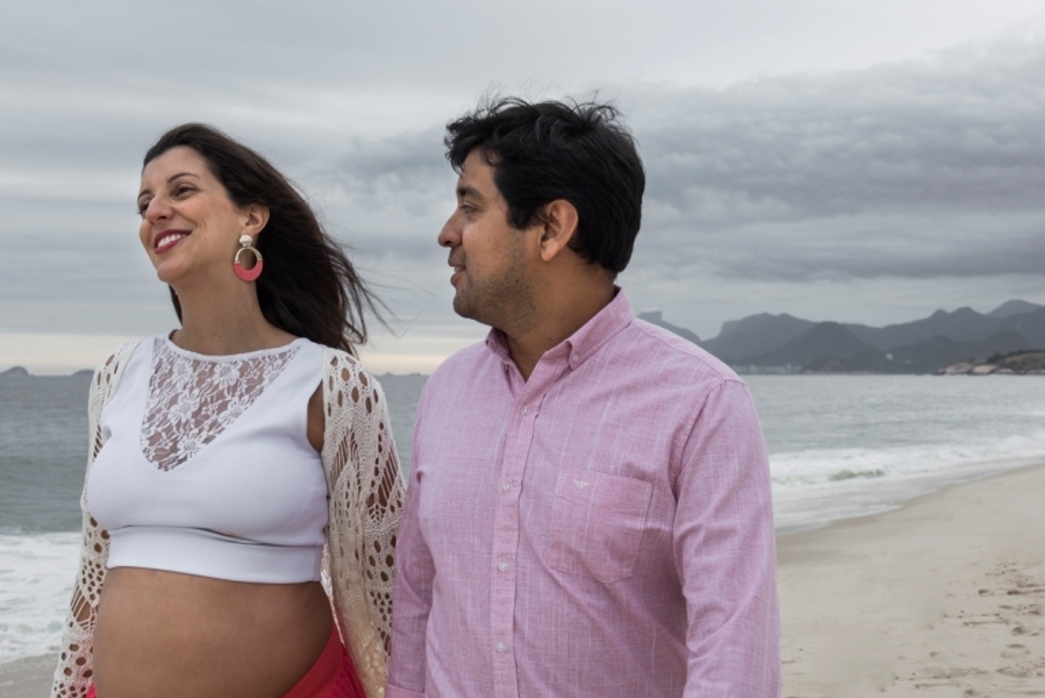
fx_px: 1626
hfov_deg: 35.6
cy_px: 392
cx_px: 486
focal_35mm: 56
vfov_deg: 24.2
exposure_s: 1/200
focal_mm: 42
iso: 250
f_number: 8
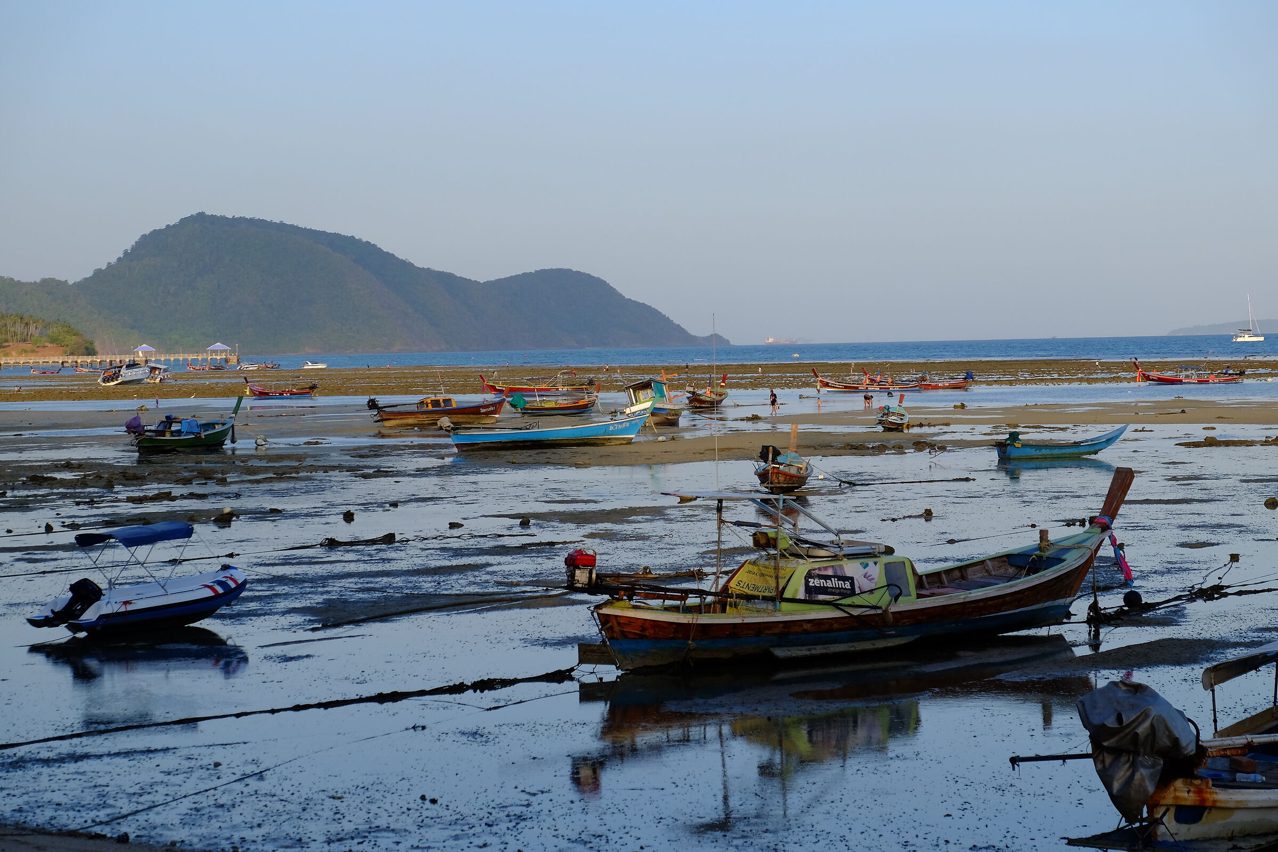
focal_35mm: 79
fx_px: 2804
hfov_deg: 25.7
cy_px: 426
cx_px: 639
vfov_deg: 17.3
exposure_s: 1/850
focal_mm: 52.4
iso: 400
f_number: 5.6
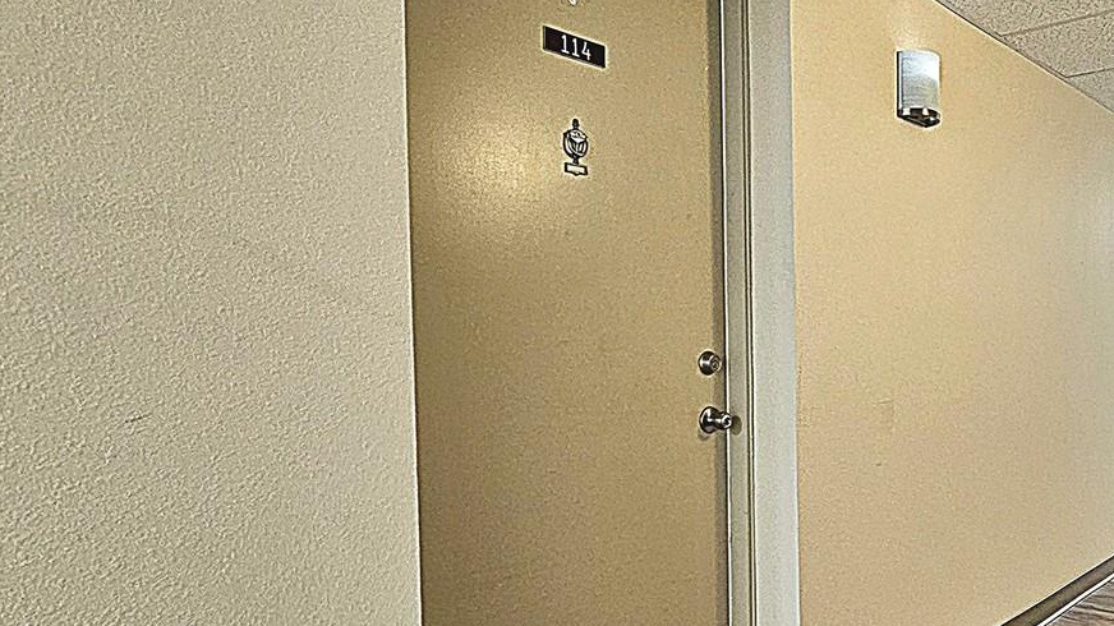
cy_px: 333
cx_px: 851
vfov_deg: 44.3
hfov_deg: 66.9
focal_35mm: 26
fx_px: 768
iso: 400
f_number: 2.2
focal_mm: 2.2
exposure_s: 1/30
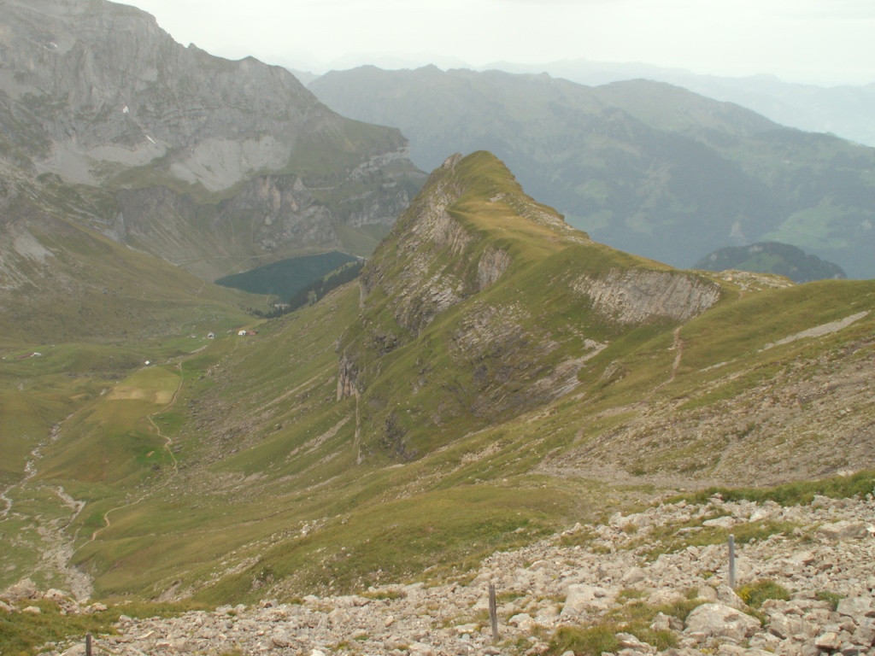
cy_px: 328
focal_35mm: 35
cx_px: 438
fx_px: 885
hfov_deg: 52.6
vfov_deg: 40.7
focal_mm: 5.86
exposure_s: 1/80
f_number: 4.5
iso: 50
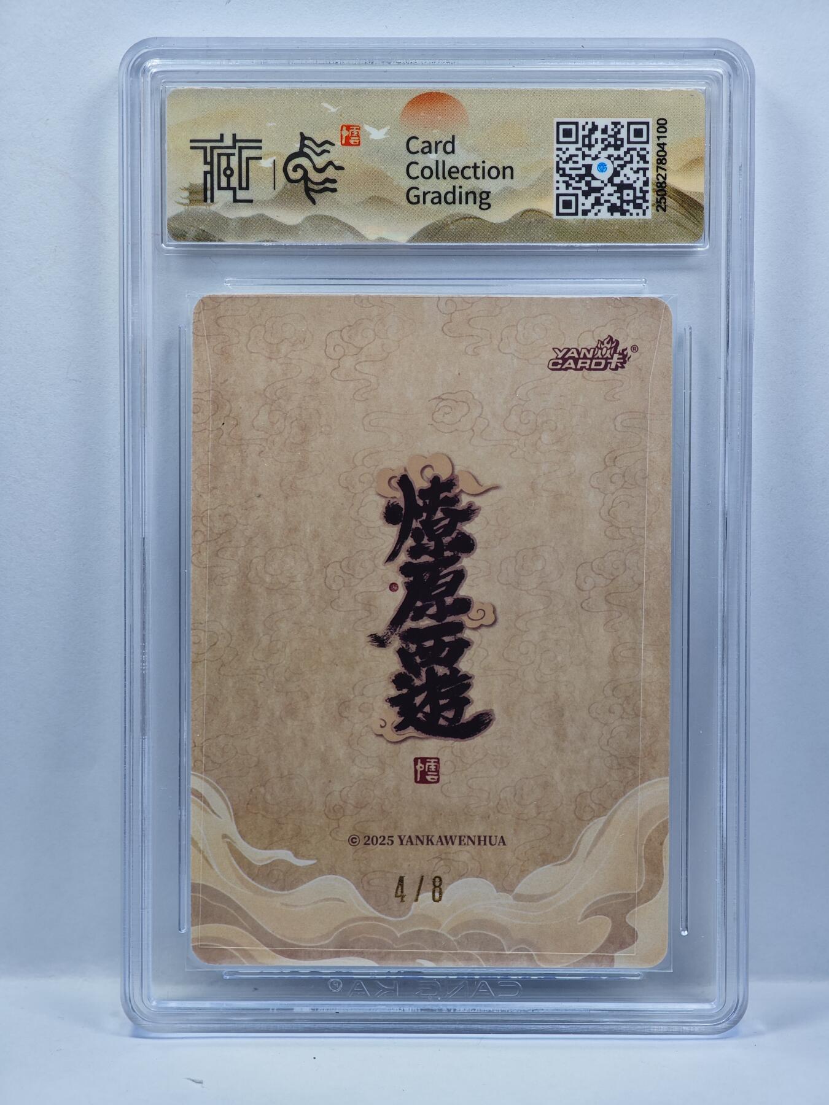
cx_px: 414
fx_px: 2395
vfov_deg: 26.0
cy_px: 552
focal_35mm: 75
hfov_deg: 19.6
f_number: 1.8
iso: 50
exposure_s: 1/462
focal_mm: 12.28
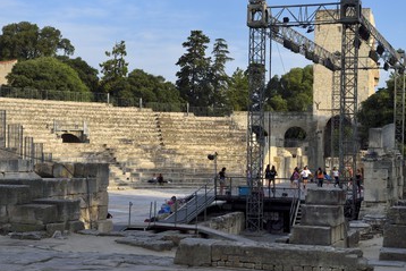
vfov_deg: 22.3
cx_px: 237
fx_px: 688
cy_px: 143
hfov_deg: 32.8
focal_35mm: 61
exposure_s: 1/250
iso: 200
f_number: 13
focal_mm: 52
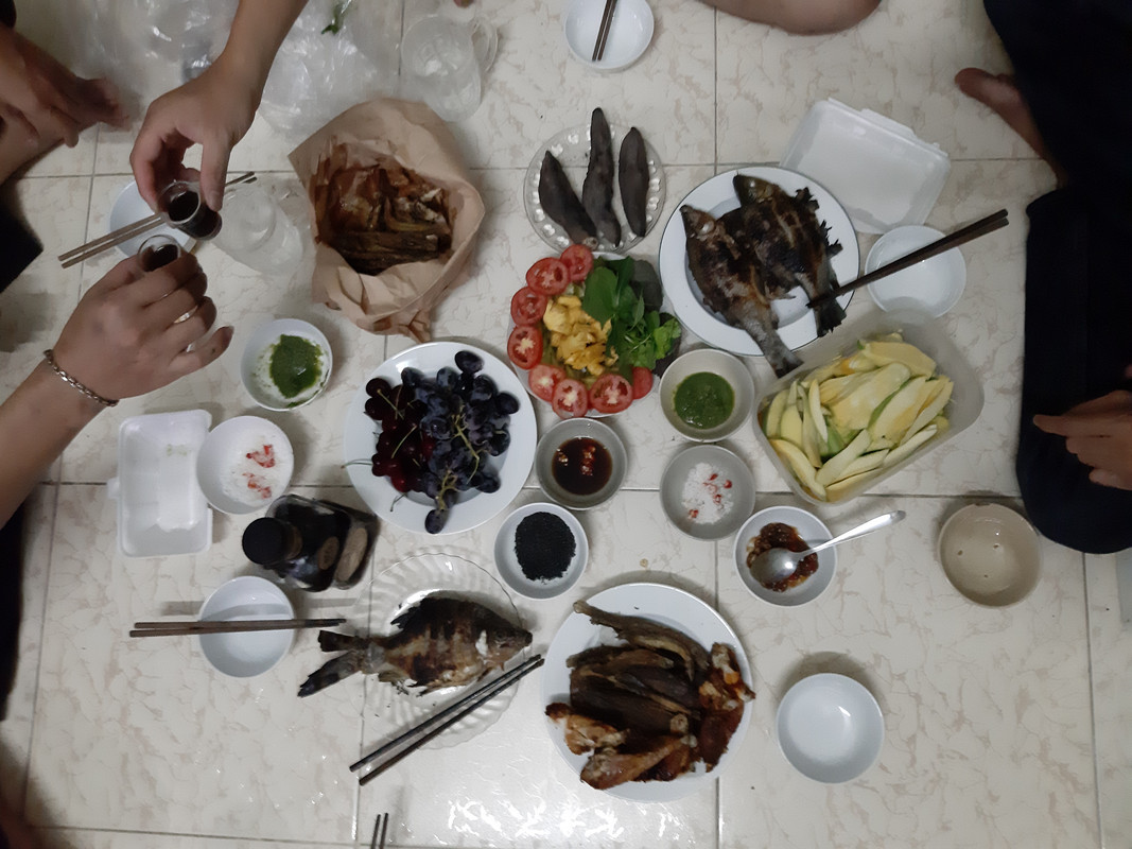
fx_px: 883
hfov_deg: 65.3
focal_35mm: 27
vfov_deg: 51.3
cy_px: 424
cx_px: 566
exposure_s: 1/25
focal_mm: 3.93
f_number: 1.7
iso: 640
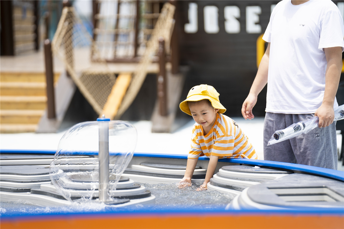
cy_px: 114
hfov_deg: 14.0
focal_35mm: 147
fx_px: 1404
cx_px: 172
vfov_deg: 9.3
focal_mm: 147
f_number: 2.8
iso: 100
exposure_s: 1/1600
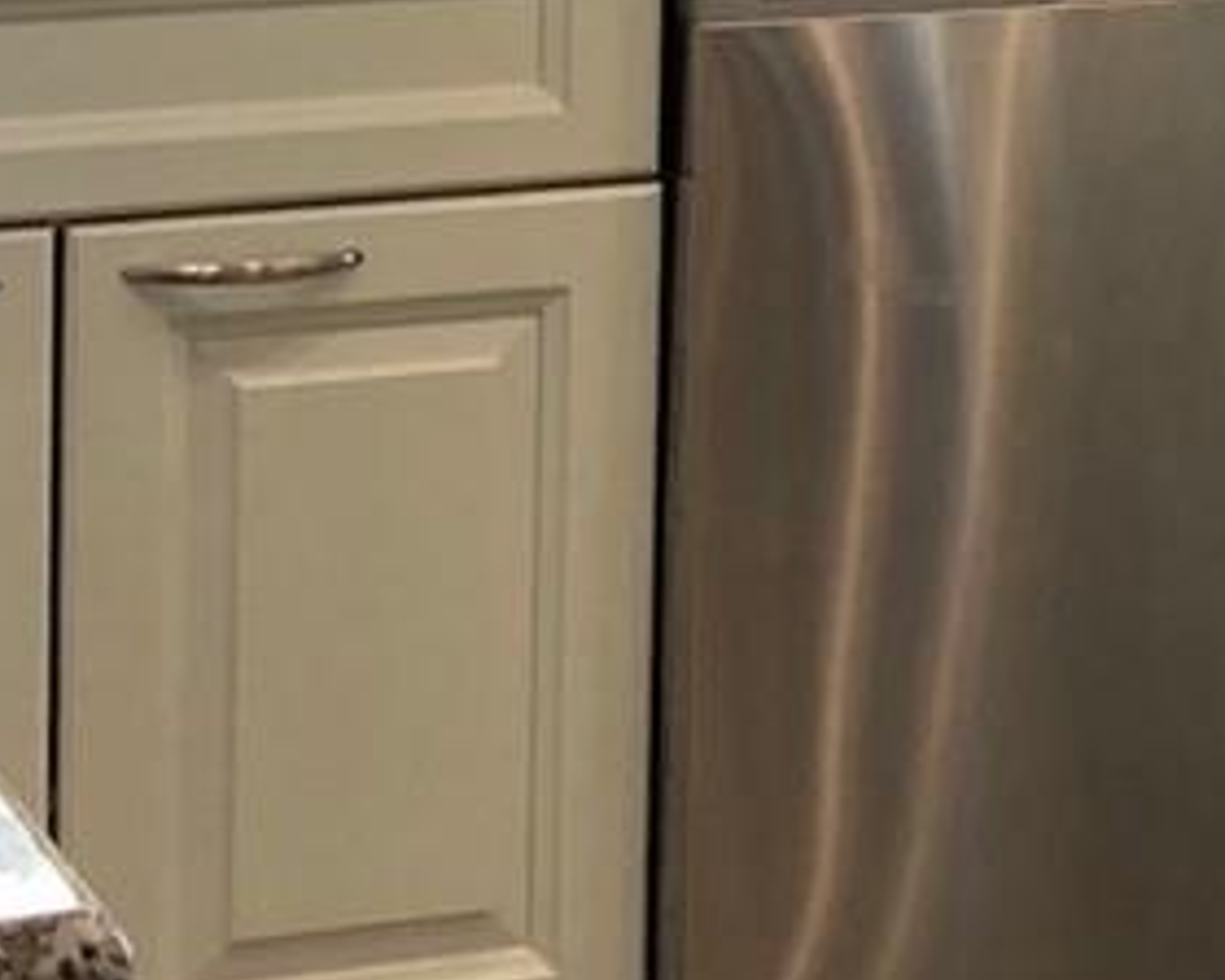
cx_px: 1422
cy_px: -429
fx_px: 5656
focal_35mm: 156
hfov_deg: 12.1
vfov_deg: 9.7
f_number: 1.8
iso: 50
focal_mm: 3.99
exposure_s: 1/60
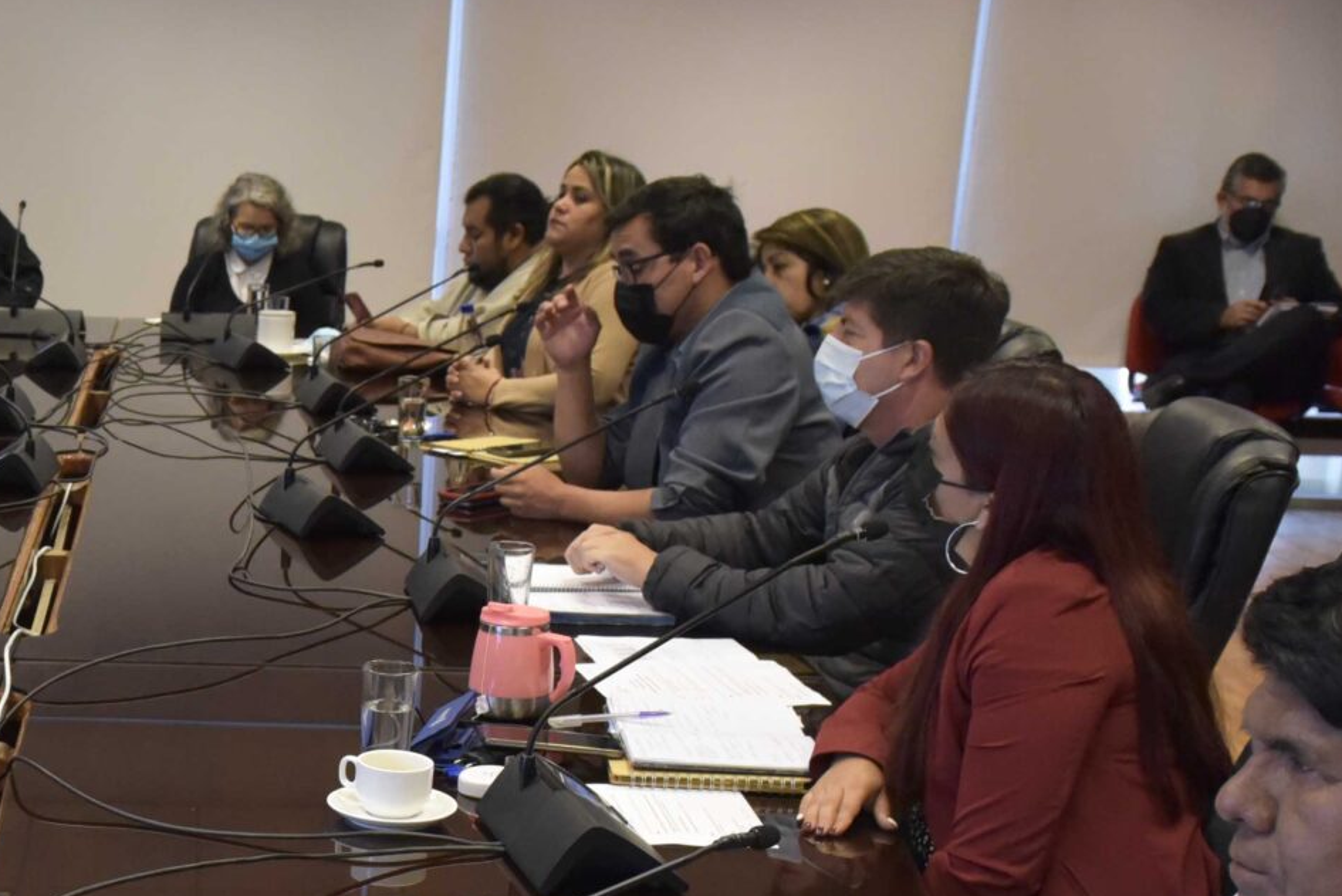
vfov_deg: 20.2
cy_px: 922
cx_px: -87
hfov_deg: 28.5
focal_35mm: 65
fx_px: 2424
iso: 4000
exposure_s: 1/160
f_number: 5
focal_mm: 24
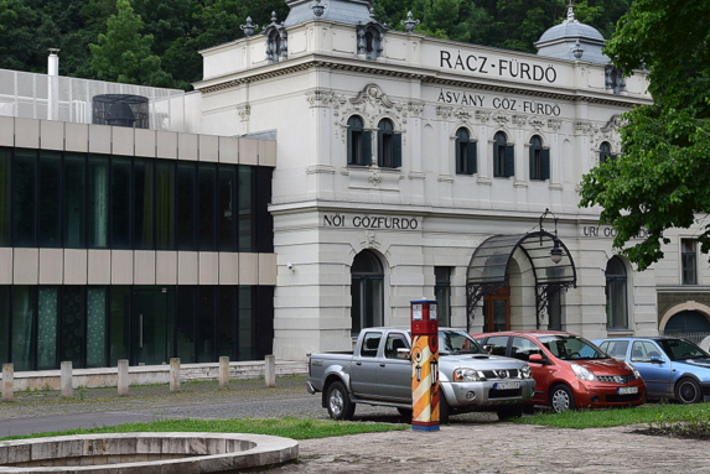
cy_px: 203
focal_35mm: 67
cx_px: 441
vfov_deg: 20.3
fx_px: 1322
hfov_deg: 29.9
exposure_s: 1/250
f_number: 10
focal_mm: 32
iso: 400
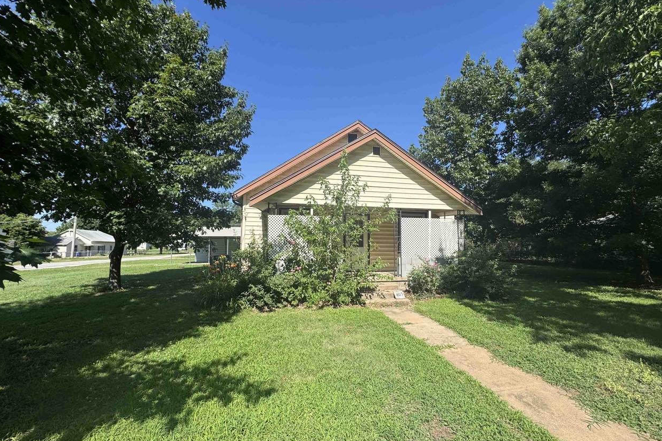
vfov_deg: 77.2
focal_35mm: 15
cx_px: 338
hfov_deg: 100.4
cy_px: 233
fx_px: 276
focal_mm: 2.22
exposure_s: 1/1748
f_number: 2.2
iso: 40
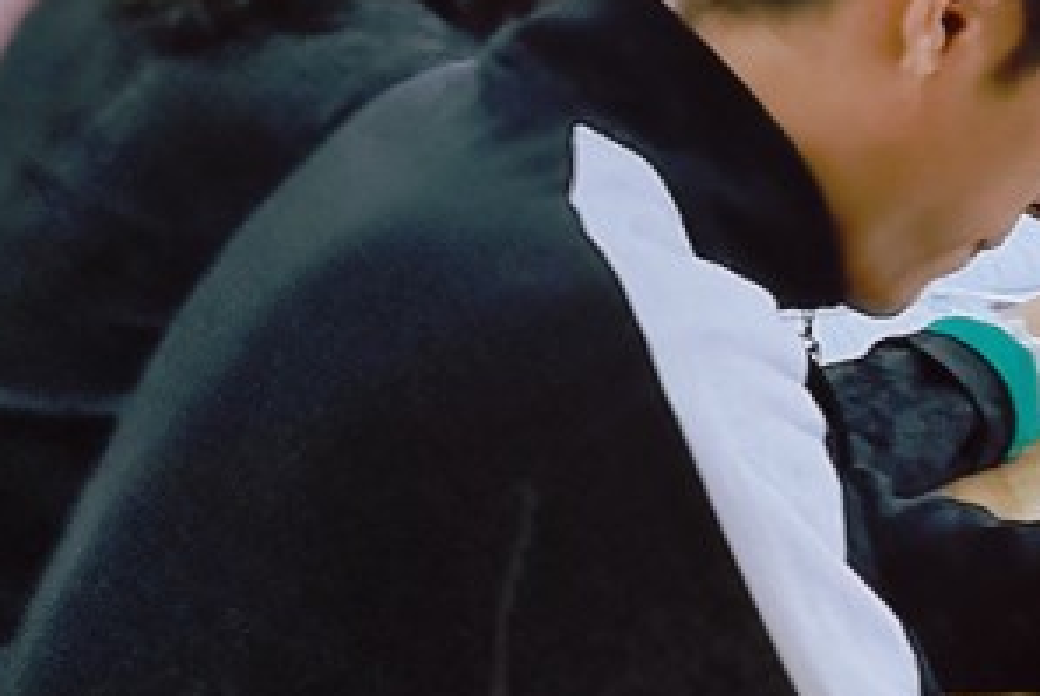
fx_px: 4222
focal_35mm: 146
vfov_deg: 9.3
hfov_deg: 11.3
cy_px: -207
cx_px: 2611
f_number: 1.8
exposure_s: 1/50
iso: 320
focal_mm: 5.58
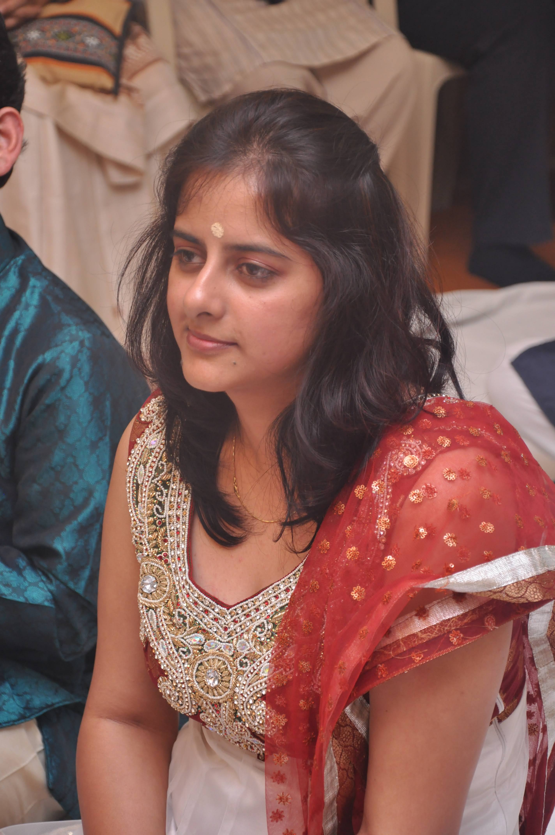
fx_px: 2782
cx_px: 278
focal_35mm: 120
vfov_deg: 17.1
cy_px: 418
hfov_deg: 11.4
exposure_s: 1/60
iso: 800
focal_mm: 80
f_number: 5.3
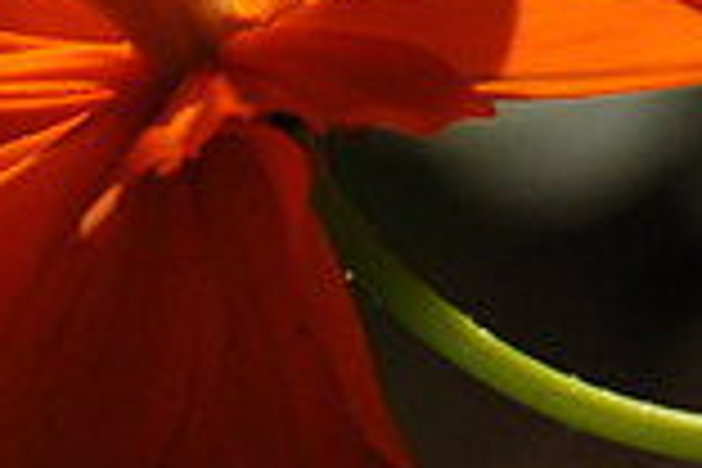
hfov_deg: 1.5
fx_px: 25997
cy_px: 614
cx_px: -369
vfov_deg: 1.0
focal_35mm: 1333
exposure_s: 1/800
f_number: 5.6
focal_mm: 135
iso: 200
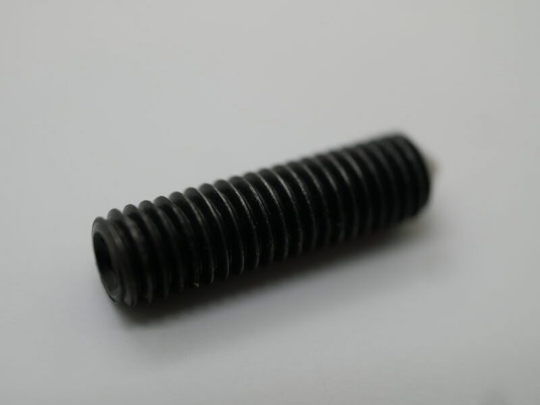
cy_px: 202
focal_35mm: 60
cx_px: 270
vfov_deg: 24.4
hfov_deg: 32.2
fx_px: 936
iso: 400
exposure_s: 1/125
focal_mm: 30
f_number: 2.8
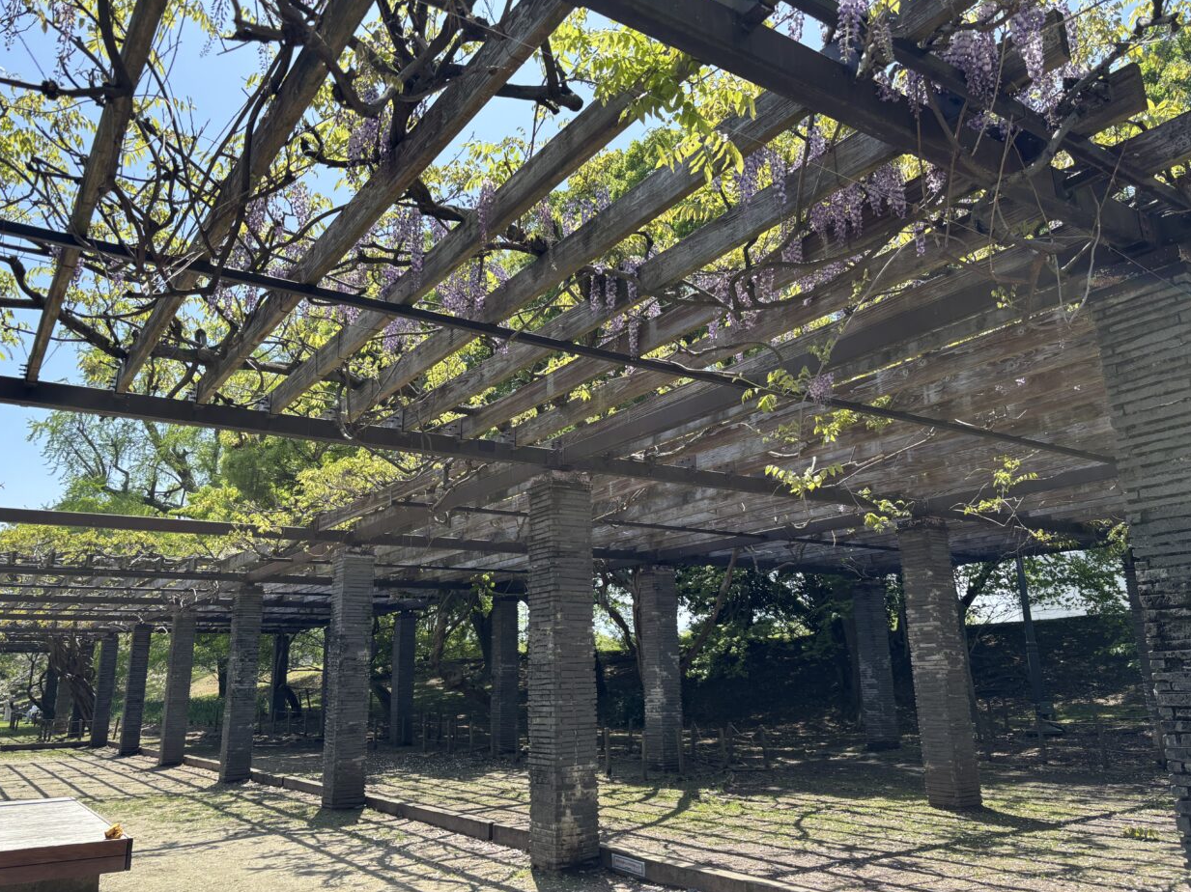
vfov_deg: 51.3
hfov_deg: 65.3
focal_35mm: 27
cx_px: 593
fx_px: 929
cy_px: 434
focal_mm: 5.96
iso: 50
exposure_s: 1/1164
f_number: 1.6
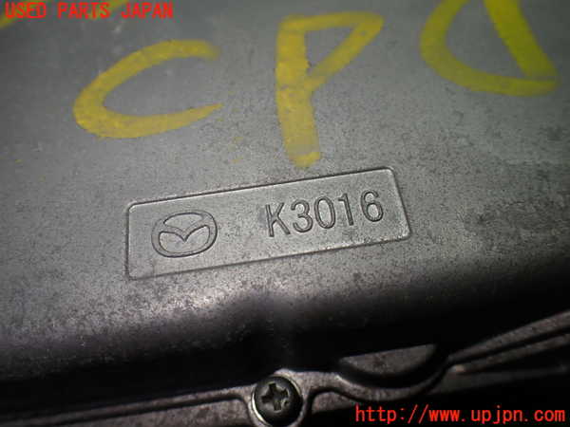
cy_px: 214
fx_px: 494
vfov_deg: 46.8
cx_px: 285
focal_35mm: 30
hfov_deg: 60.0
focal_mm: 5.4
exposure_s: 1/200
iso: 100
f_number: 2.3
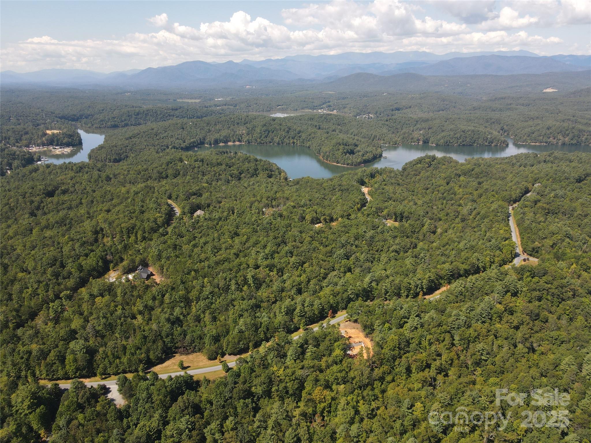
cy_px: 222
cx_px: 296
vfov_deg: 56.8
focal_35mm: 24
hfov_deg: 71.6
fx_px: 410
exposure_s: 1/40
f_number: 2.8
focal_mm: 4.5
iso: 100
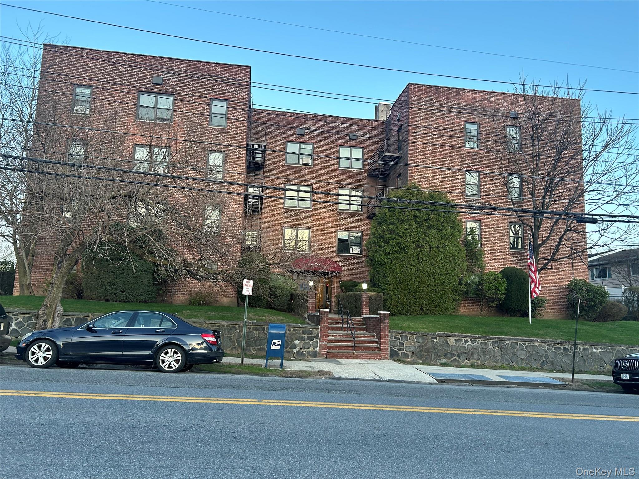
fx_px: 480
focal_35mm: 26
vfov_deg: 53.1
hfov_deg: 67.3
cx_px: 320
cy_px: 240
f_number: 1.5
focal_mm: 5.7
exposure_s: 1/120
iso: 125
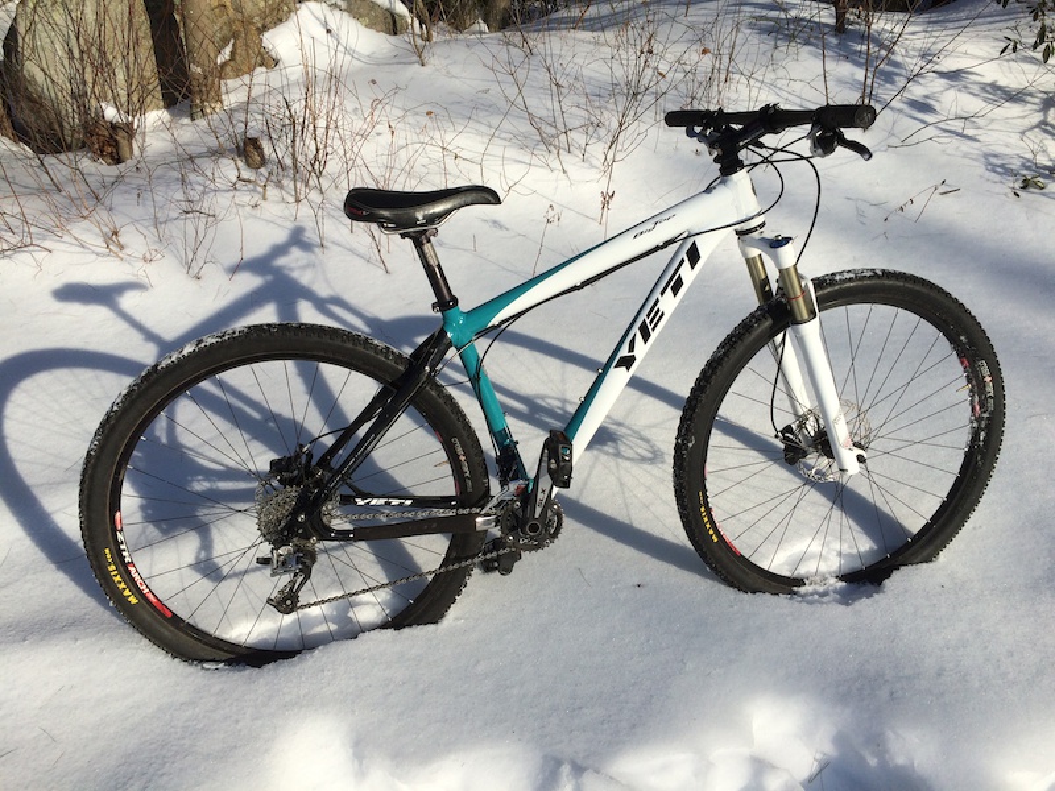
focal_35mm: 29
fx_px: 884
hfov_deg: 61.7
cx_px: 528
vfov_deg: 48.2
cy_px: 396
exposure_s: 1/2933
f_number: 2.2
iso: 32
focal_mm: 4.15
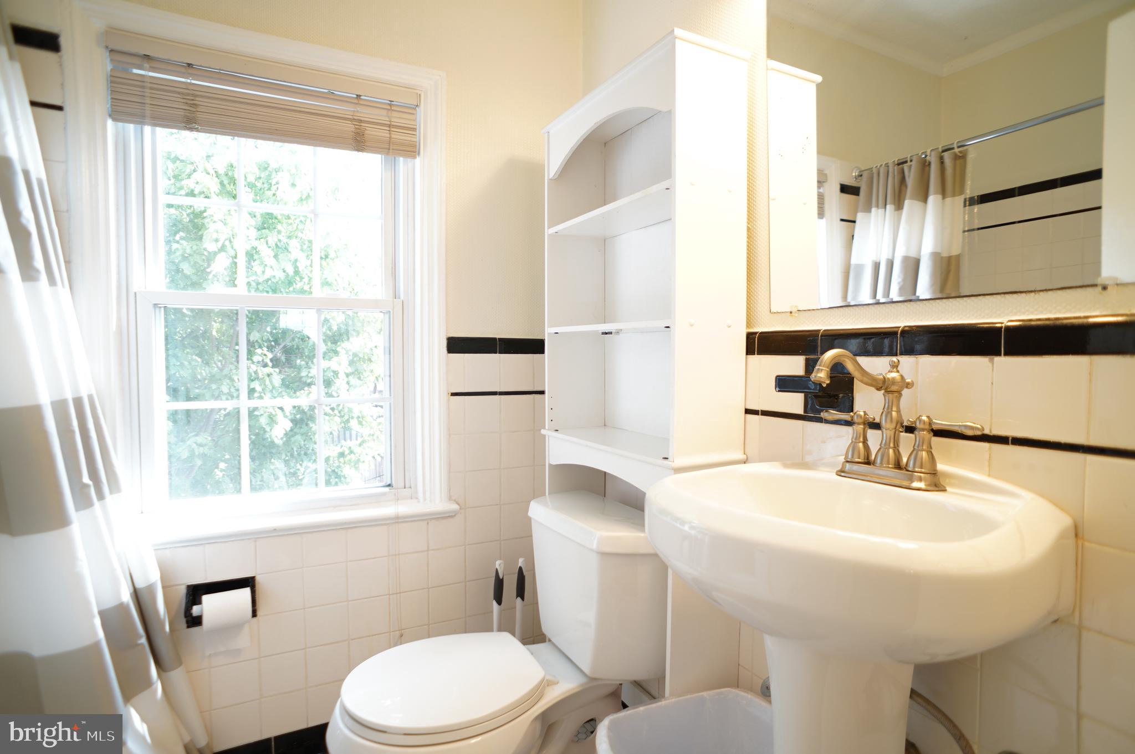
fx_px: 756
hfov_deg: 73.8
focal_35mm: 24
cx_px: 568
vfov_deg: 53.0
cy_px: 377
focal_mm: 16
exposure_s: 1/25
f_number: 2.8
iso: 100
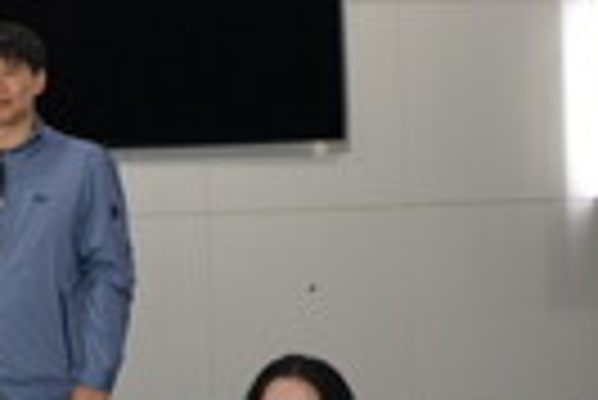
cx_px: -733
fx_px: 1796
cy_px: 101
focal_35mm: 108
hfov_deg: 14.3
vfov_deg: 12.7
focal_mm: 24
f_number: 2.8
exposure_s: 1/250
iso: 800
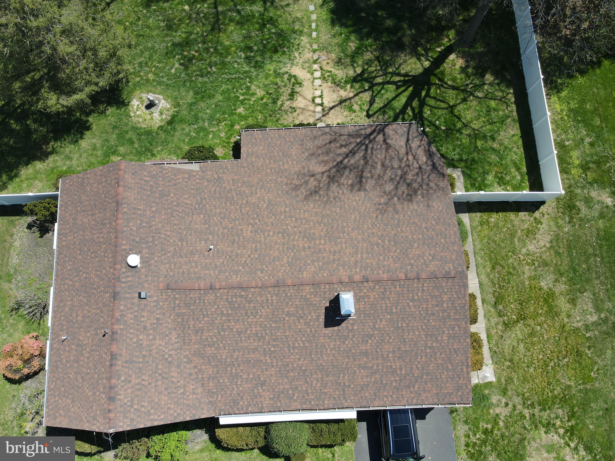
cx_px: 308
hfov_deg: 71.6
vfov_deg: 56.8
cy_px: 230
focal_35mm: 24
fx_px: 426
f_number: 2.8
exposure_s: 1/350
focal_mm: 4.5
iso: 100
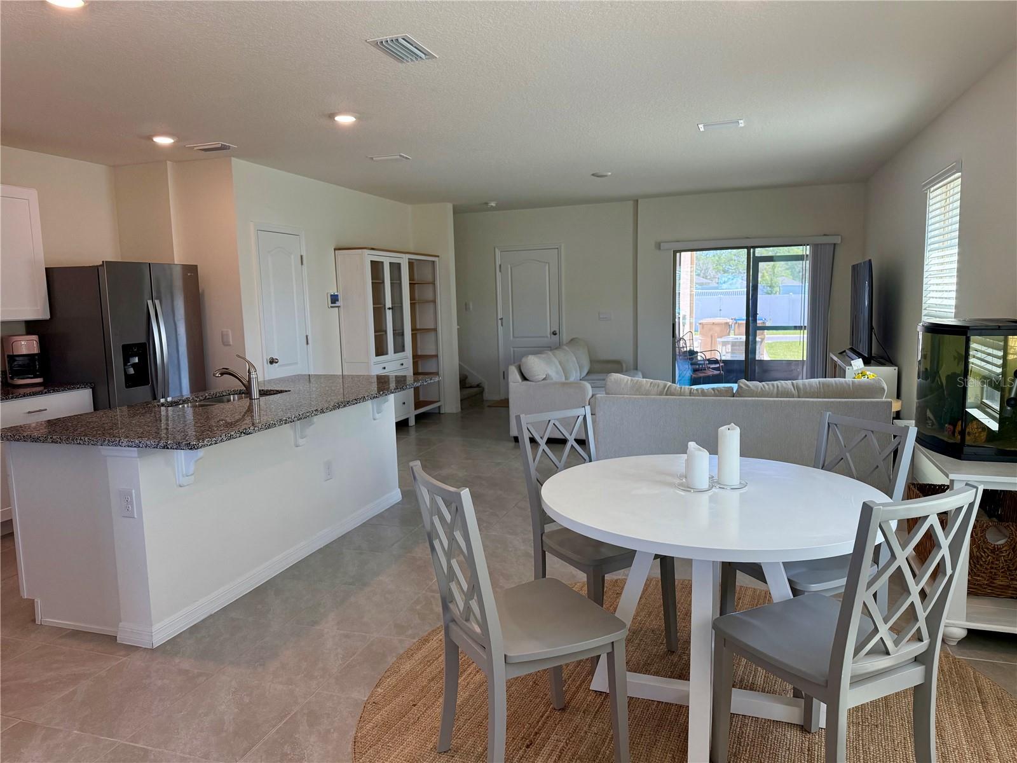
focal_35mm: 24
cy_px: 382
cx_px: 508
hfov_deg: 71.6
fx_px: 705
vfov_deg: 56.8
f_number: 1.78
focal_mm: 6.76
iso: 200
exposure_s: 1/232
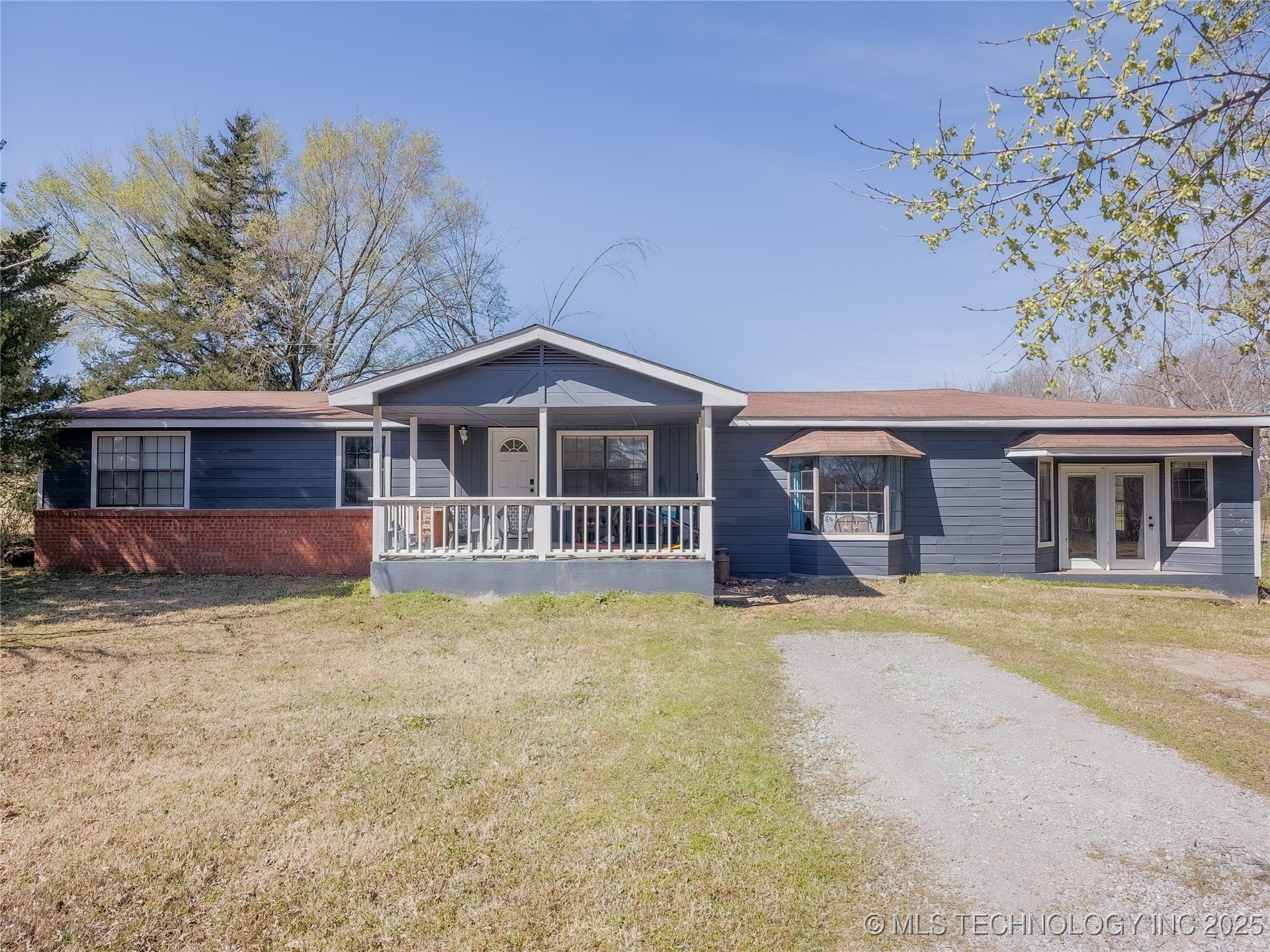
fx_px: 844
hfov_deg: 73.9
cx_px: 635
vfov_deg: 58.9
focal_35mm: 23
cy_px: 476
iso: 80
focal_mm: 6.3
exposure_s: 1/750
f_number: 1.7
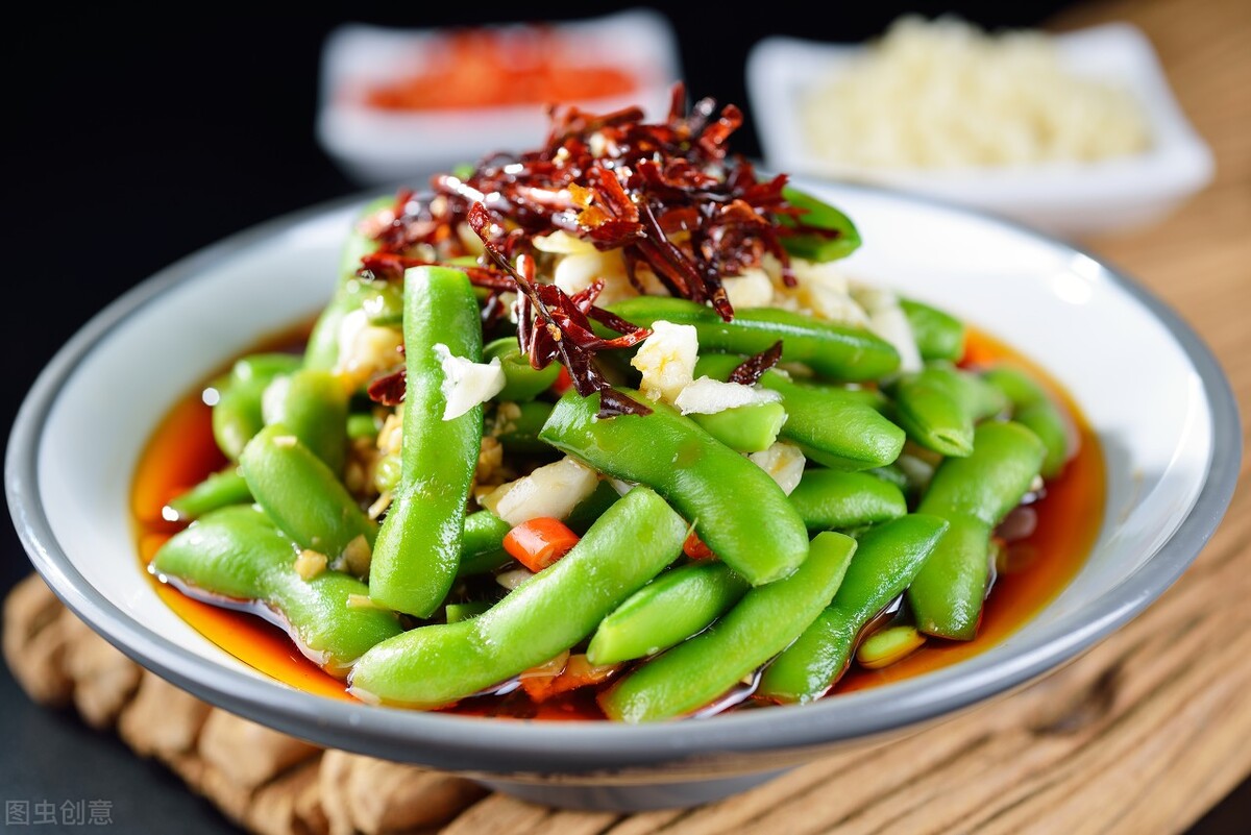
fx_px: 1912
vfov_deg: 24.6
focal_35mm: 55
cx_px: 626
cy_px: 418
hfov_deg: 36.2
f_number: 5
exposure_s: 1/160
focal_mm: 55
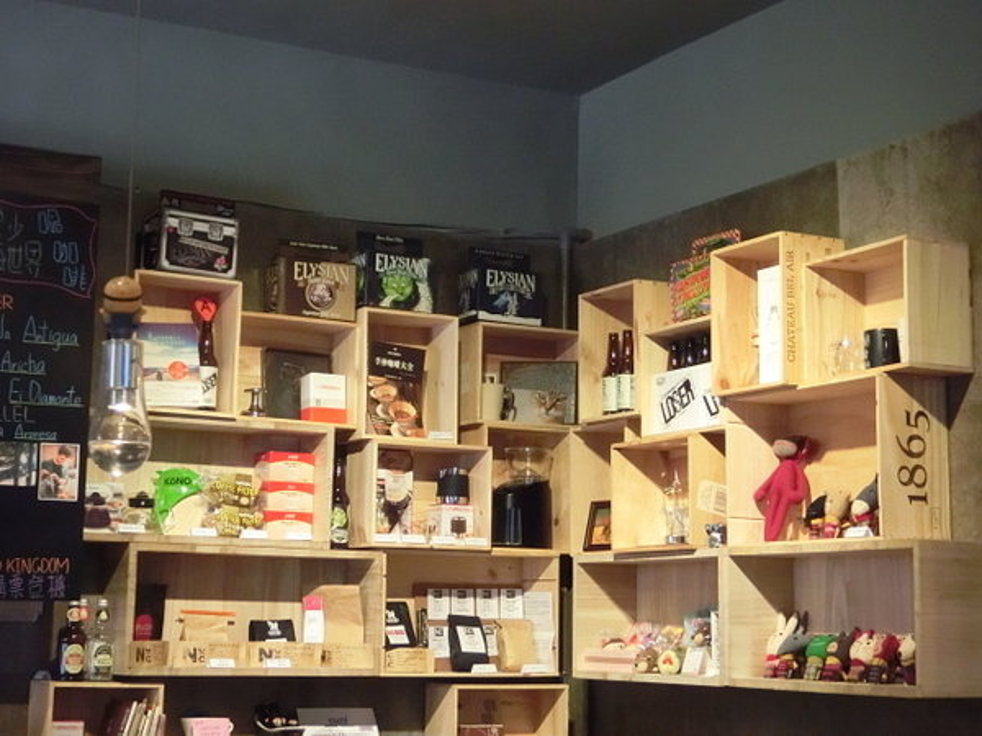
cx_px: 491
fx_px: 1787
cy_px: 368
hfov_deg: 30.7
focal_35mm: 63
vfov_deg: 23.3
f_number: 4.6
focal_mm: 11.17
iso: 800
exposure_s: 1/30
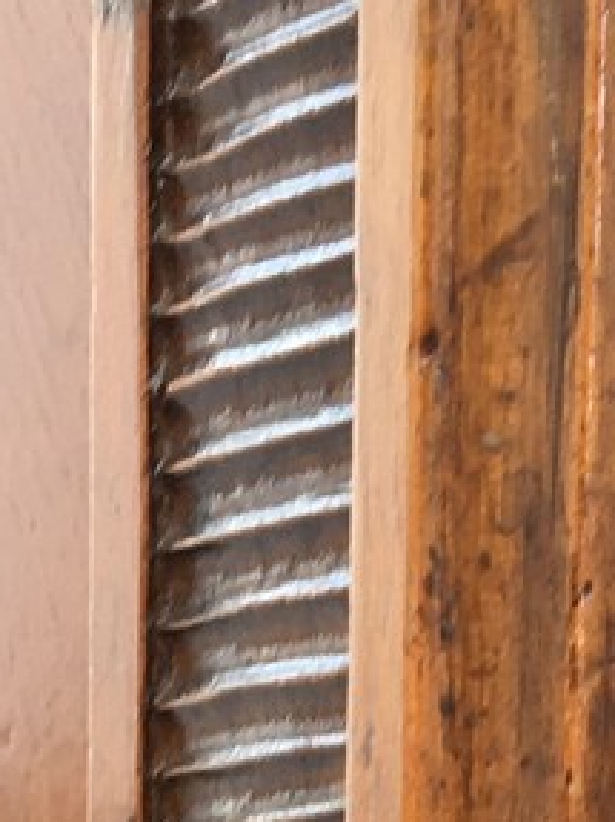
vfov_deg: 8.5
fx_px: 4789
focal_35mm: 202
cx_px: 678
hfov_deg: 7.3
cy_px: 2329
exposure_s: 1/50
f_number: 2.2
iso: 25
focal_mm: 4.15
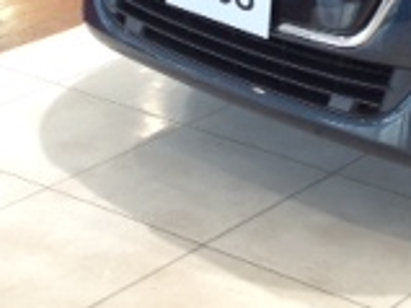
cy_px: -285
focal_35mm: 141
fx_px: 1673
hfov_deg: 13.8
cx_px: 388
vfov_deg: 9.8
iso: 80
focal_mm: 4.28
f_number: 2.4
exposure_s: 1/20
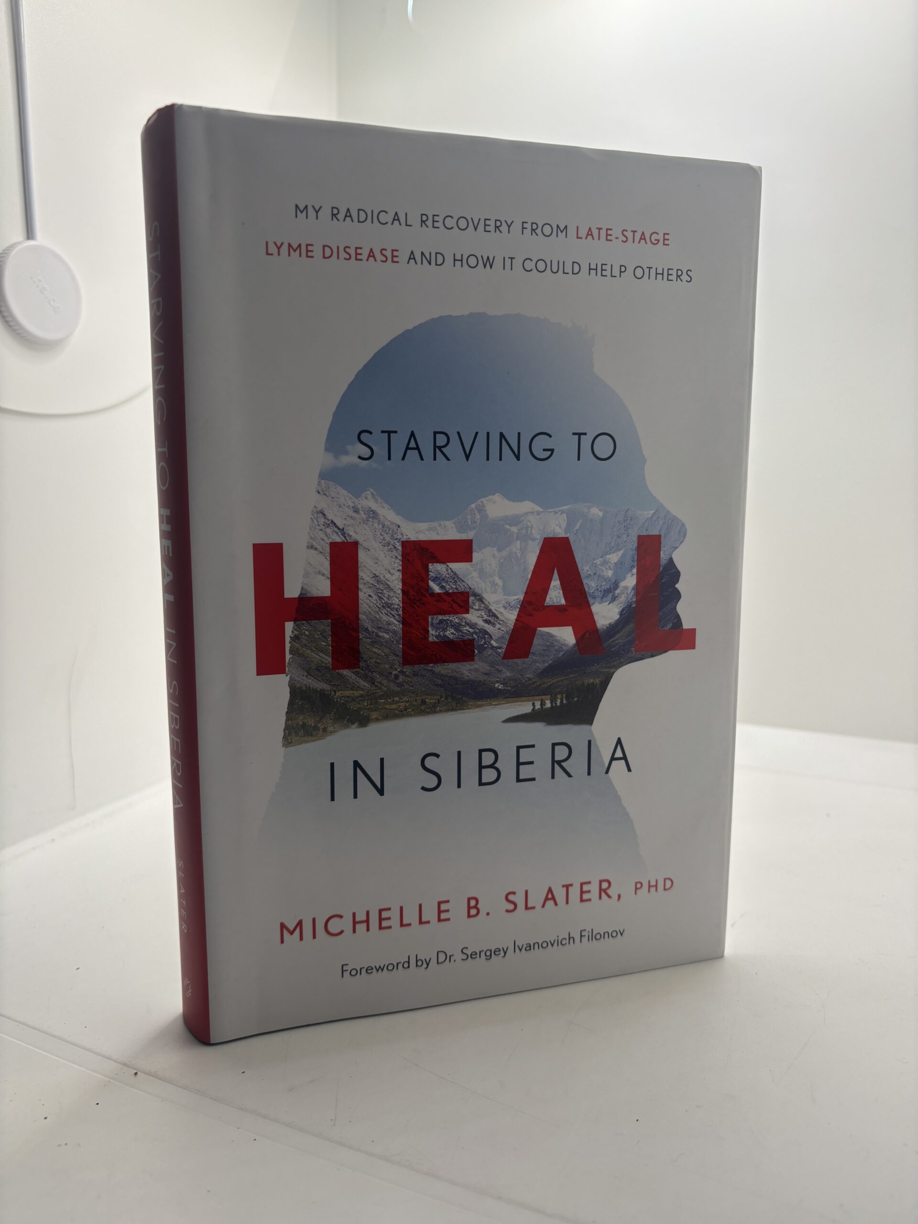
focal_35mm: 26
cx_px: 459
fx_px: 919
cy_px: 612
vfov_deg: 67.3
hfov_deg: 53.1
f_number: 1.6
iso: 32
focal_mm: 5.96
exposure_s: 1/131
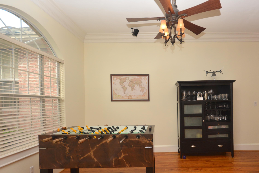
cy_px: 107
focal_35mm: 20
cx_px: 162
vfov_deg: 61.2
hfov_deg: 82.4
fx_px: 144
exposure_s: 1/200
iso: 320
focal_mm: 10
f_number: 7.1
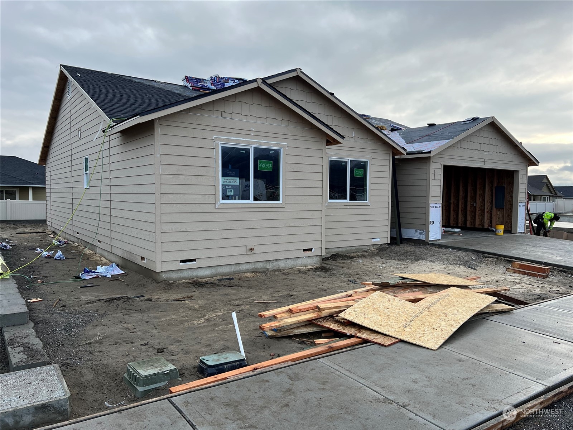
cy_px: 215
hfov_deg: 67.3
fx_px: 430
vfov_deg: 53.1
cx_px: 286
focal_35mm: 26
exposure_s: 1/581
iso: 50
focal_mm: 5.7
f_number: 1.5
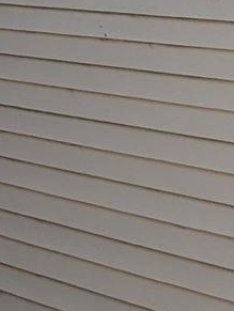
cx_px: -209
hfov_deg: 13.7
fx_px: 854
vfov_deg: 16.7
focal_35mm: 95
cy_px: -268
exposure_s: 1/6369
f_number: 1.95
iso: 41
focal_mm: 2.23
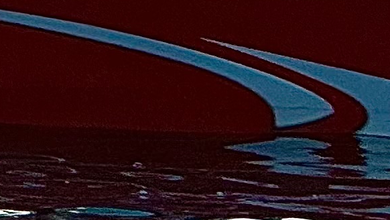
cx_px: -513
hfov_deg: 2.4
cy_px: -423
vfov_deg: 1.3
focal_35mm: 905
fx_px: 9363
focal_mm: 15.66
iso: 50
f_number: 2.8
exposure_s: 1/192
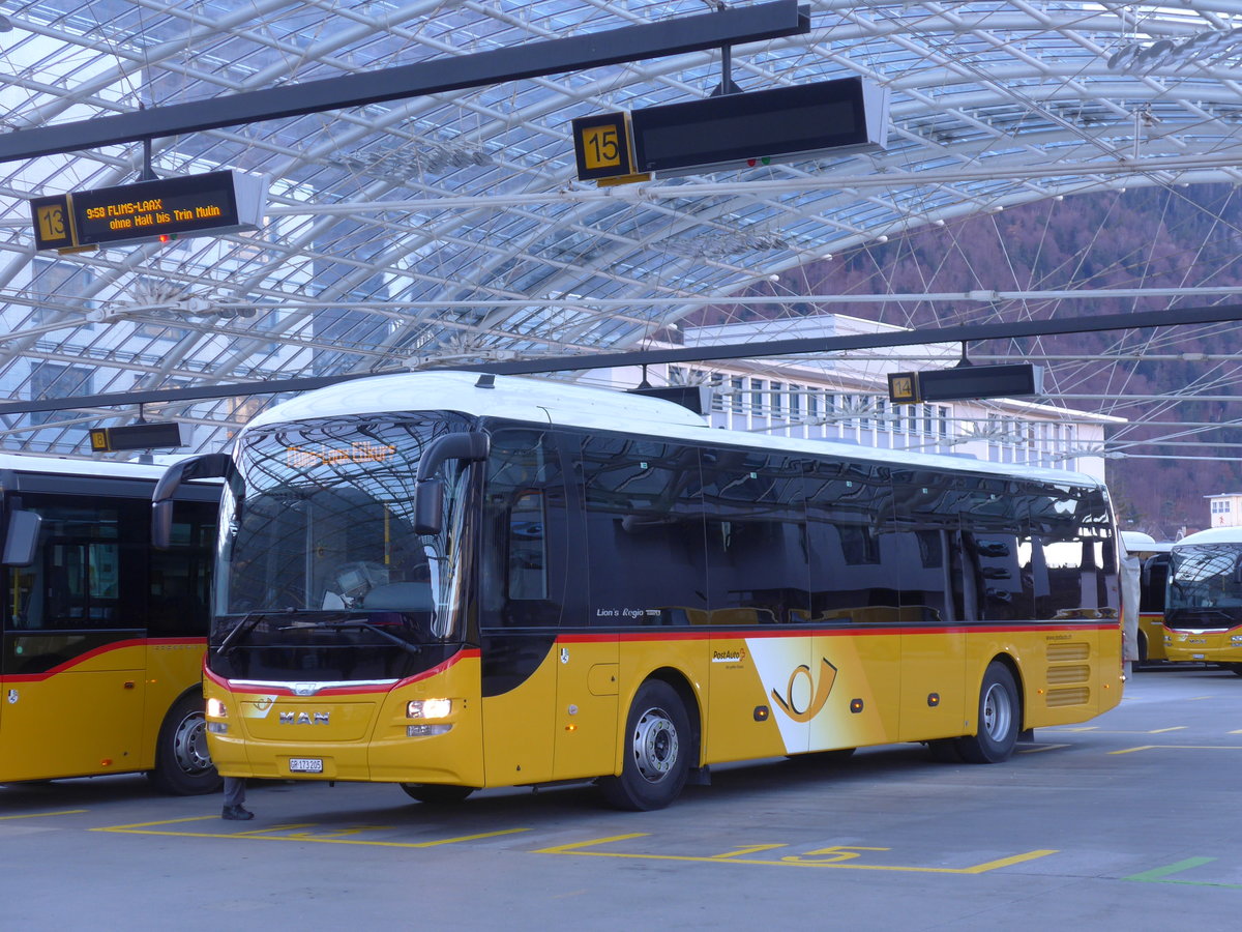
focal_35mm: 62
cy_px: 466
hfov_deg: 31.2
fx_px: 2225
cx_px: 621
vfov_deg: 23.7
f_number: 3.7
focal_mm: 12.7
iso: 125
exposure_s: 1/80
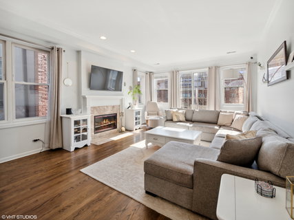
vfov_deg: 85.6
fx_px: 119
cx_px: 147
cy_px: 110
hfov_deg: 102.1
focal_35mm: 14
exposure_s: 1/13
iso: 200
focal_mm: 7
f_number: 8
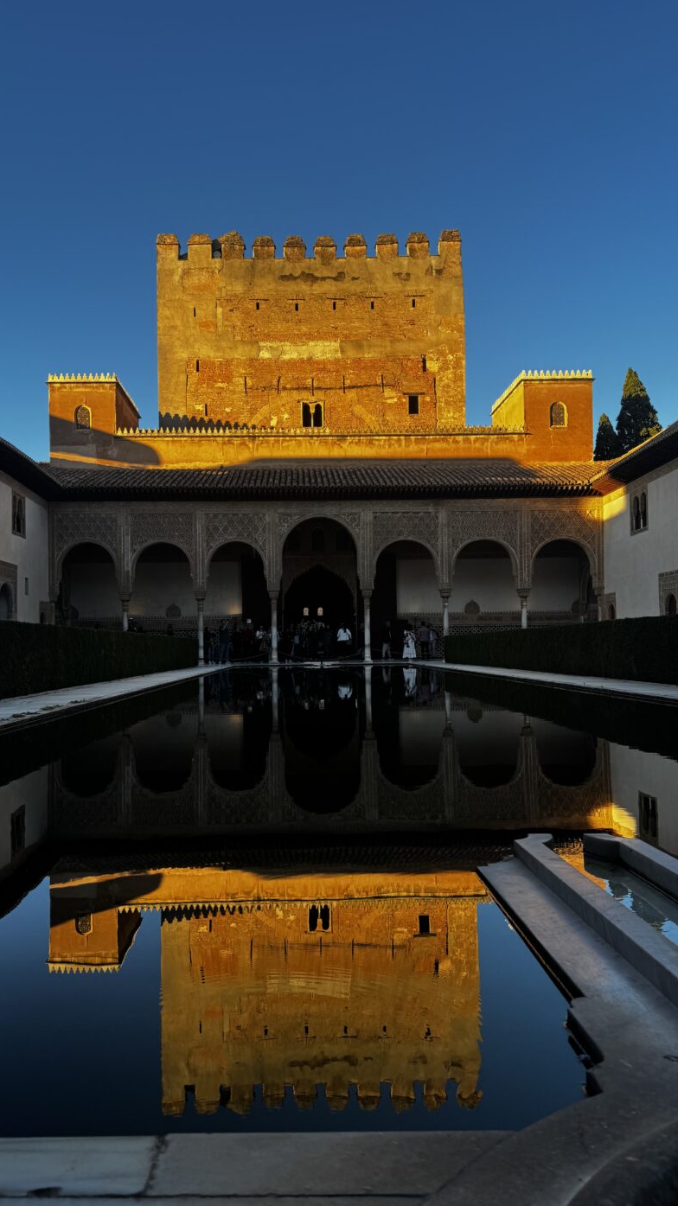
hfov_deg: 42.9
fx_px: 864
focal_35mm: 27
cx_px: 320
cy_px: 611
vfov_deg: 69.9
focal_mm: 6.76
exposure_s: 1/980
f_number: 1.78
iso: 80
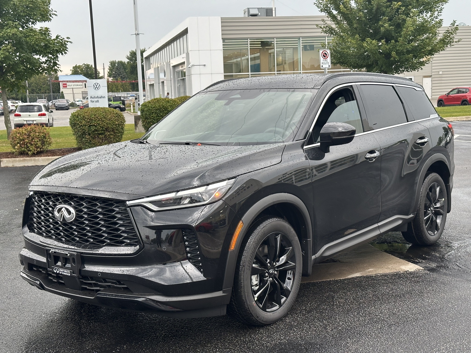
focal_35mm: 48
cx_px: 236
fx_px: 653
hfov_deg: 39.7
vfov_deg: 30.3
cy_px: 176
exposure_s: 1/100
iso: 64
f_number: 1.78
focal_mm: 6.86
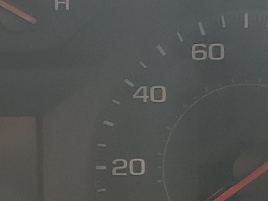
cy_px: 122
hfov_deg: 13.6
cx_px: -160
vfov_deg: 11.1
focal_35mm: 134
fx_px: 1038
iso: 55
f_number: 1.5
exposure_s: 1/120
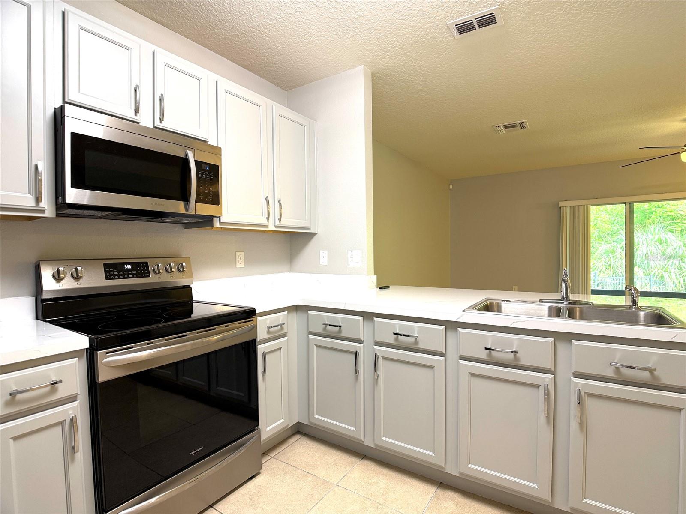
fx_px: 476
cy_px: 257
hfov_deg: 71.6
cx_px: 343
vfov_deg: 56.8
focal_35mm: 24
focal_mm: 6.76
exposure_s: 1/60
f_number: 1.78
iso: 160
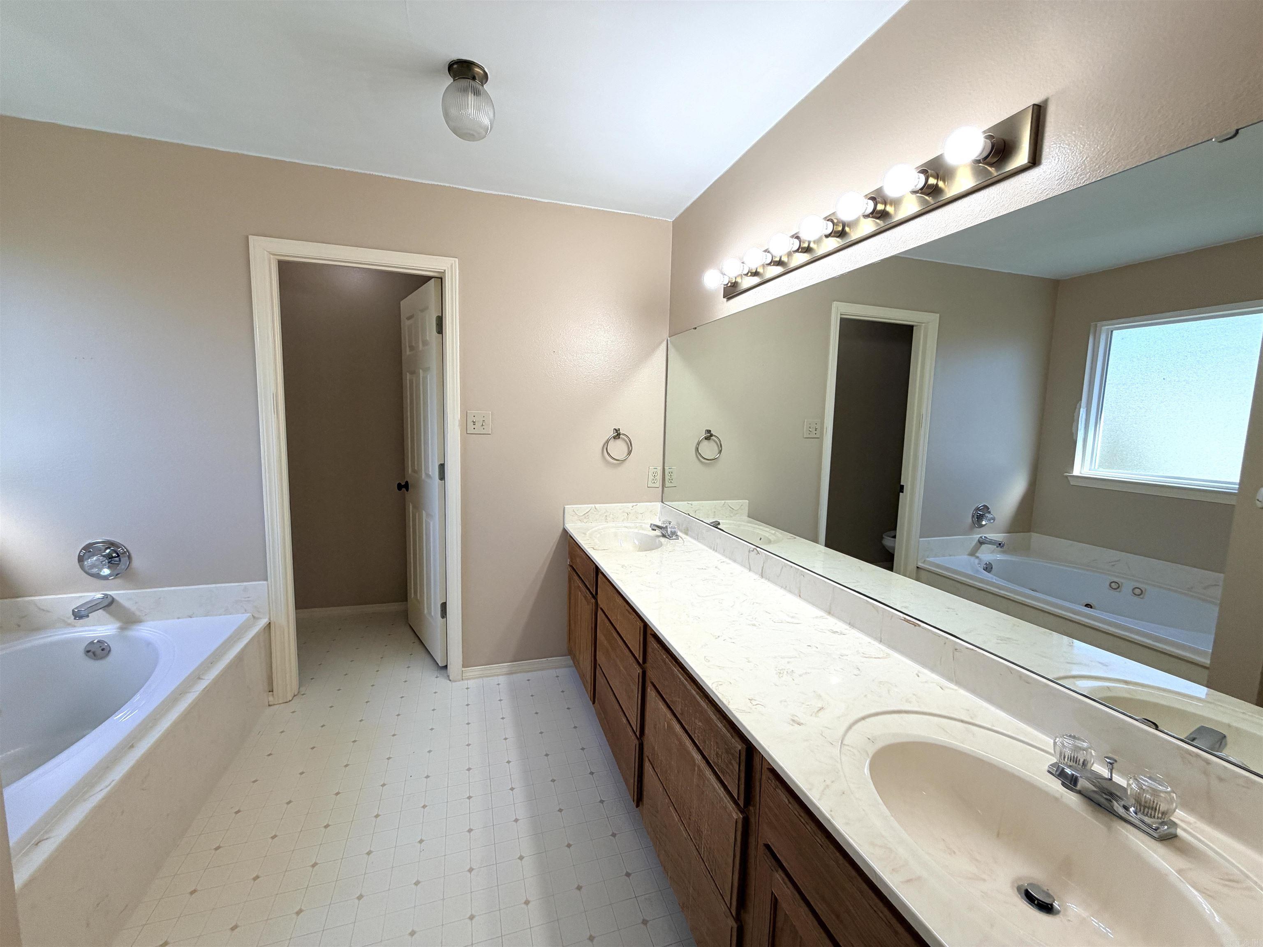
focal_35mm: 14
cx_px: 632
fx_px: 511
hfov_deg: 102.1
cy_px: 474
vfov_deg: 85.7
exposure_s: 1/120
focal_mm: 2.22
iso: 64
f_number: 2.2
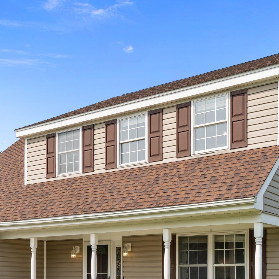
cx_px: 128
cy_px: 178
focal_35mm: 51
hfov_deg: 33.4
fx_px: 465
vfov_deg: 33.2
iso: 64
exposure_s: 1/320
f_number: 7.1
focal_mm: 30
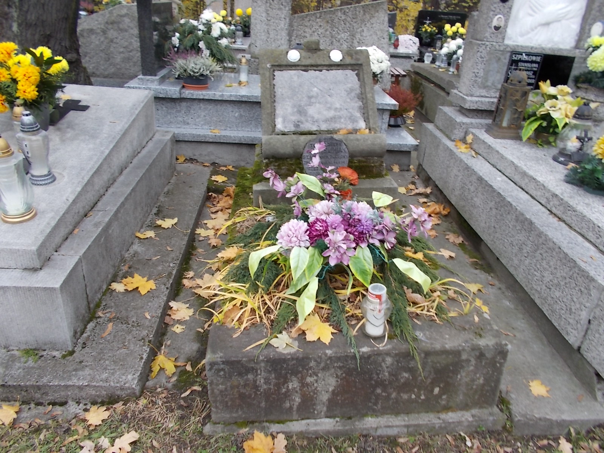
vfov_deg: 53.1
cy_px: 226
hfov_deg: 67.3
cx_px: 302
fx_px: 454
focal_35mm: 26
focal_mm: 4.6
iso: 80
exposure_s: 1/30
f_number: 3.2
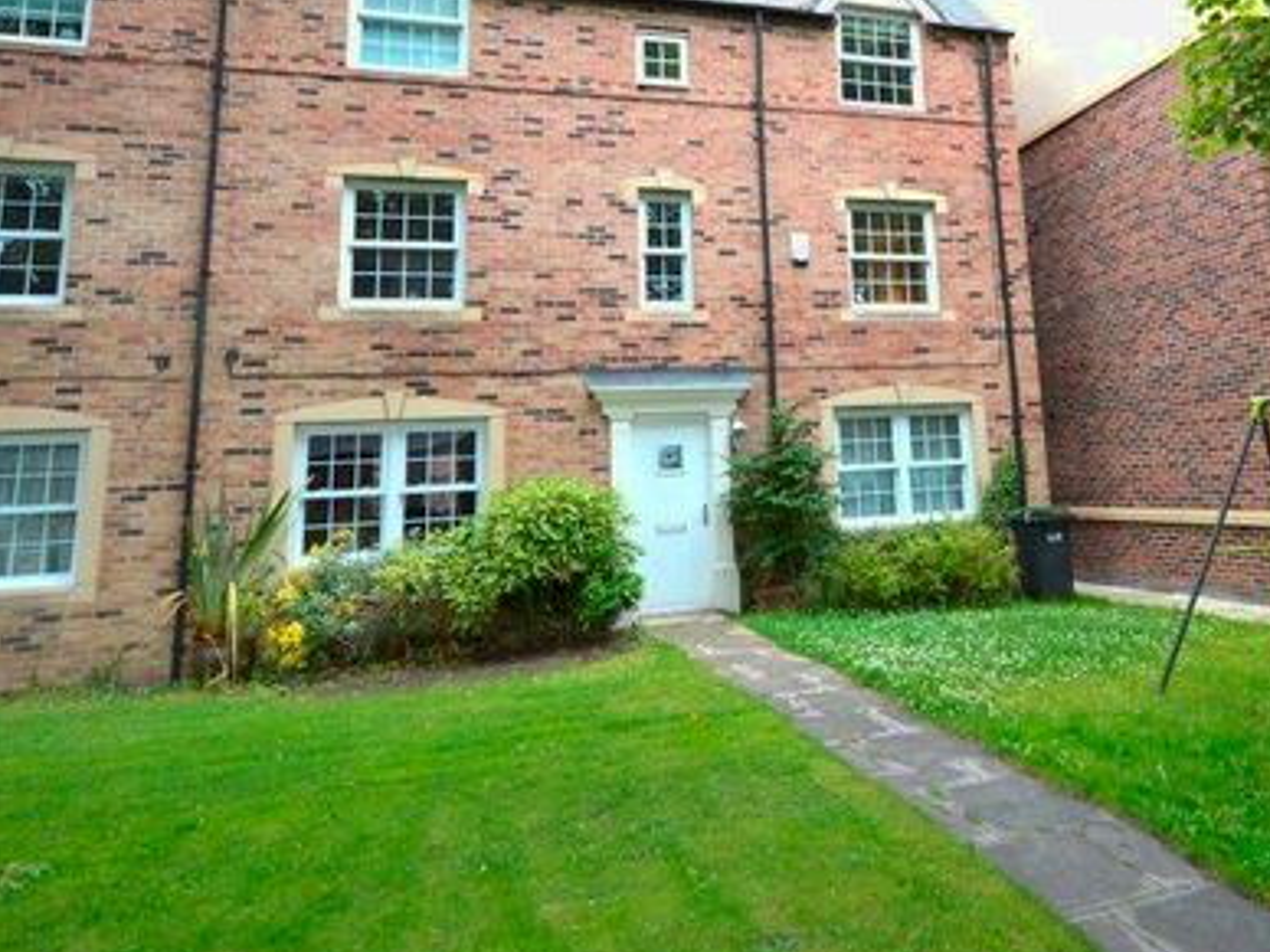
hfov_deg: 66.0
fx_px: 954
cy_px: 273
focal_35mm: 26
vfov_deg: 51.4
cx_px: 818
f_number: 5.6
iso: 250
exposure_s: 1/125
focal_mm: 10
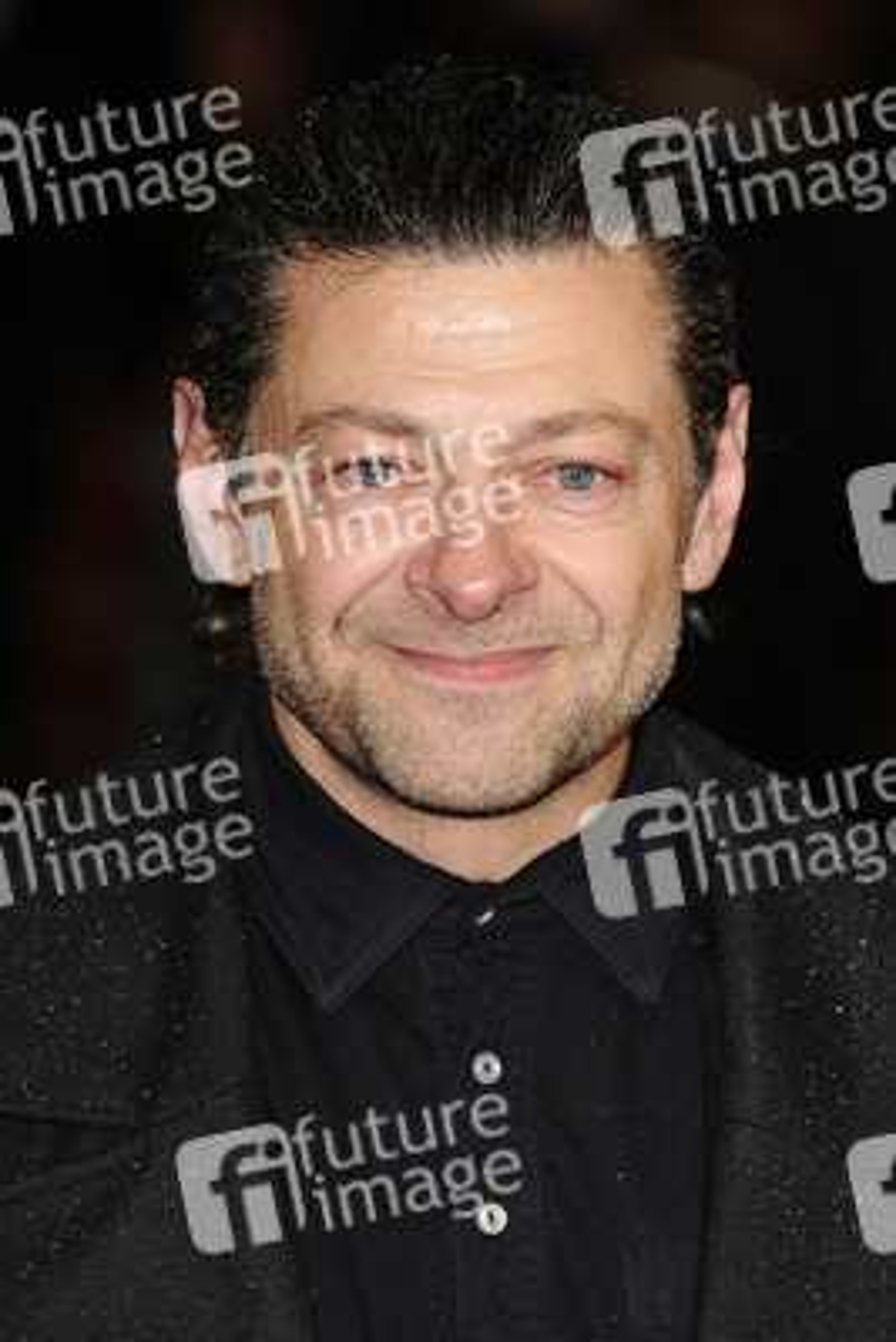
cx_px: 448
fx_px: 8672
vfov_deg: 8.9
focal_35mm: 232
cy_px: 671
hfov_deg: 5.9
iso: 320
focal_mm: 155
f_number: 4.5
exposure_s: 1/160
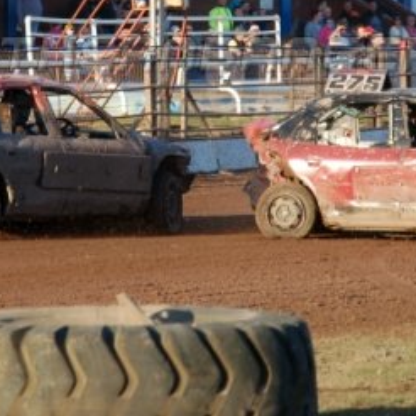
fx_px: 5235
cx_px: 211
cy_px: 59
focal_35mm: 385
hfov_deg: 4.6
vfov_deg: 4.5
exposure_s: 1/500
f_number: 6
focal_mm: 116
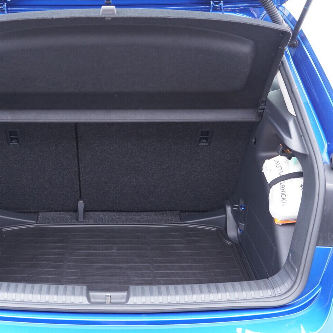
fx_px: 501
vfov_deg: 36.8
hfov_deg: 36.1
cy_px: 166
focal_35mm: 46
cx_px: 93
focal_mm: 24
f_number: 2.8
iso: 800
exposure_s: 1/40
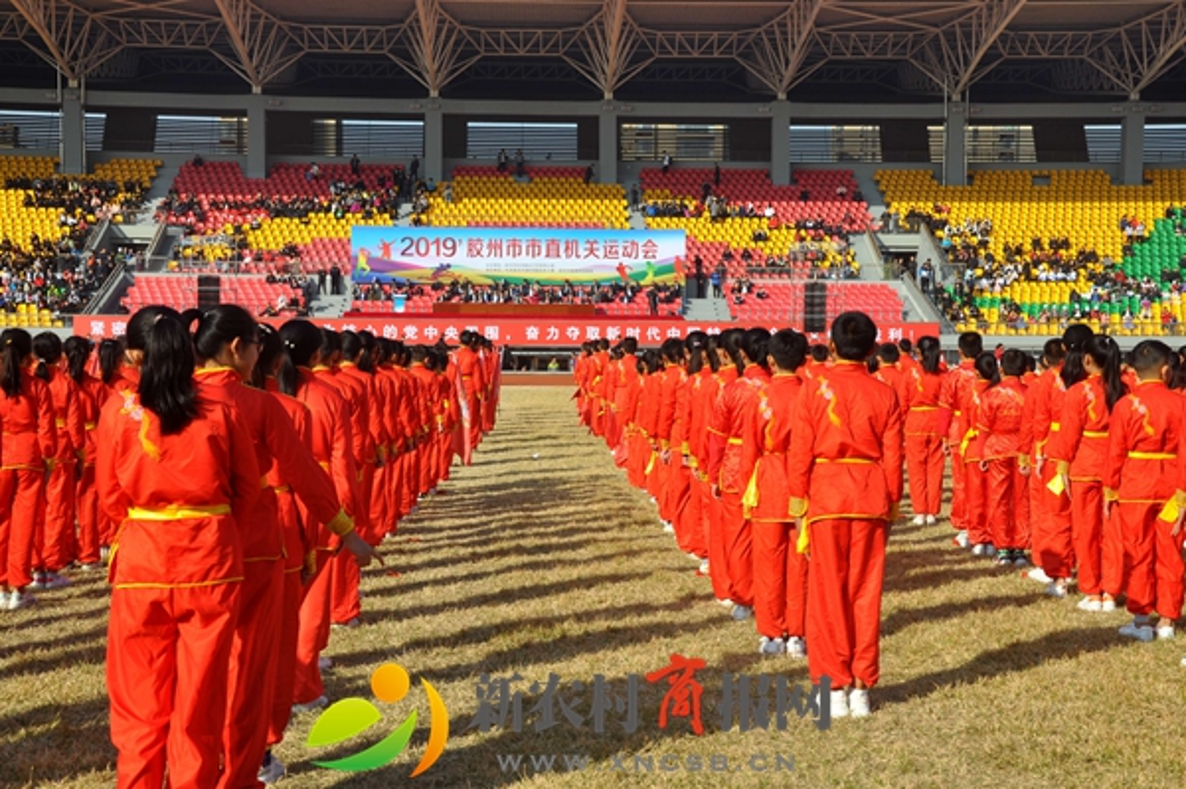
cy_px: 394
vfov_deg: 23.7
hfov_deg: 35.1
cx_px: 593
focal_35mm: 57
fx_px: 1876
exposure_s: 1/320
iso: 200
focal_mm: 38
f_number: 9
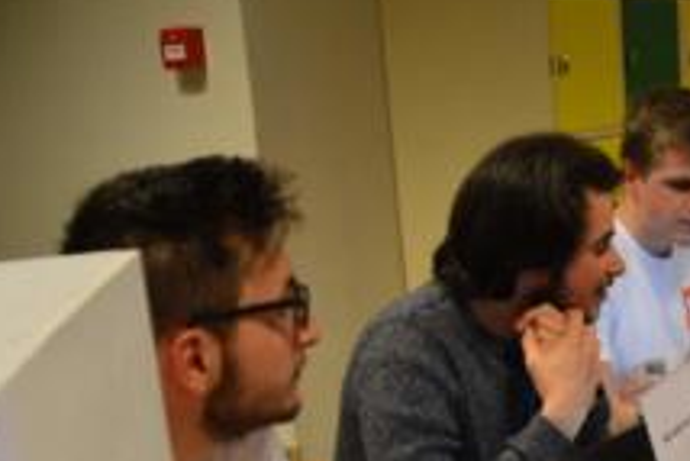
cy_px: 463
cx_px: 684
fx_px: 1208
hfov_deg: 29.8
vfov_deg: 20.9
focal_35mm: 63
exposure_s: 1/60
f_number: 3.5
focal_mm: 18
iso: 640
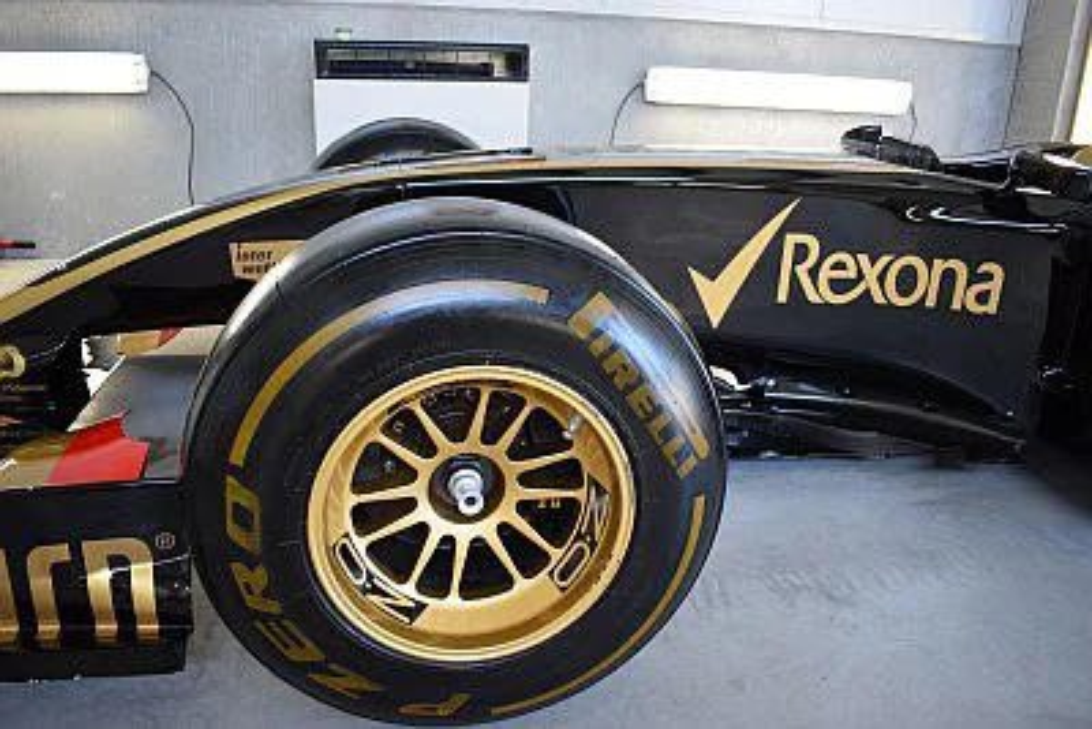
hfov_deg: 67.4
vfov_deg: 48.0
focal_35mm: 27
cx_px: 546
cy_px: 364
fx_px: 819
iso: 500
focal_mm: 18
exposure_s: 1/60
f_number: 4
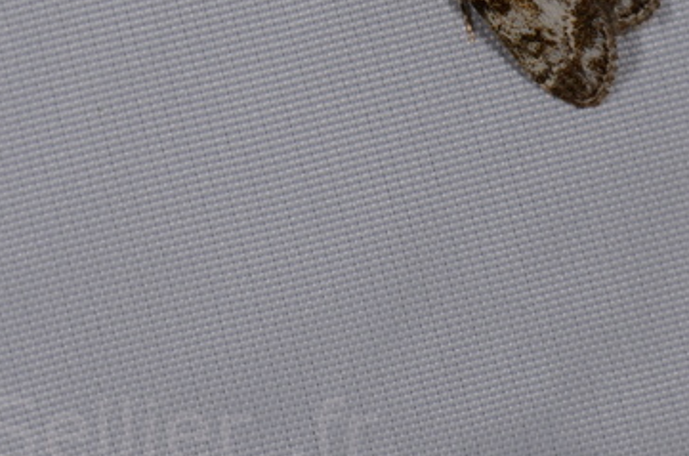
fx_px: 5349
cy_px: -10
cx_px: 532
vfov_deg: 4.9
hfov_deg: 7.4
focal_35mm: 280
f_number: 22
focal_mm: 85
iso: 100
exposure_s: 1/60
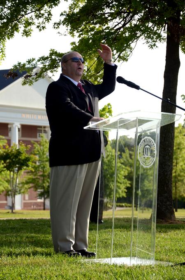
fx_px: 929
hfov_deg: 11.4
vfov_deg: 17.1
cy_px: 140
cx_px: 92
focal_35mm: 120
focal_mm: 80
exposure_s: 1/250
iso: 100
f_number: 5.6
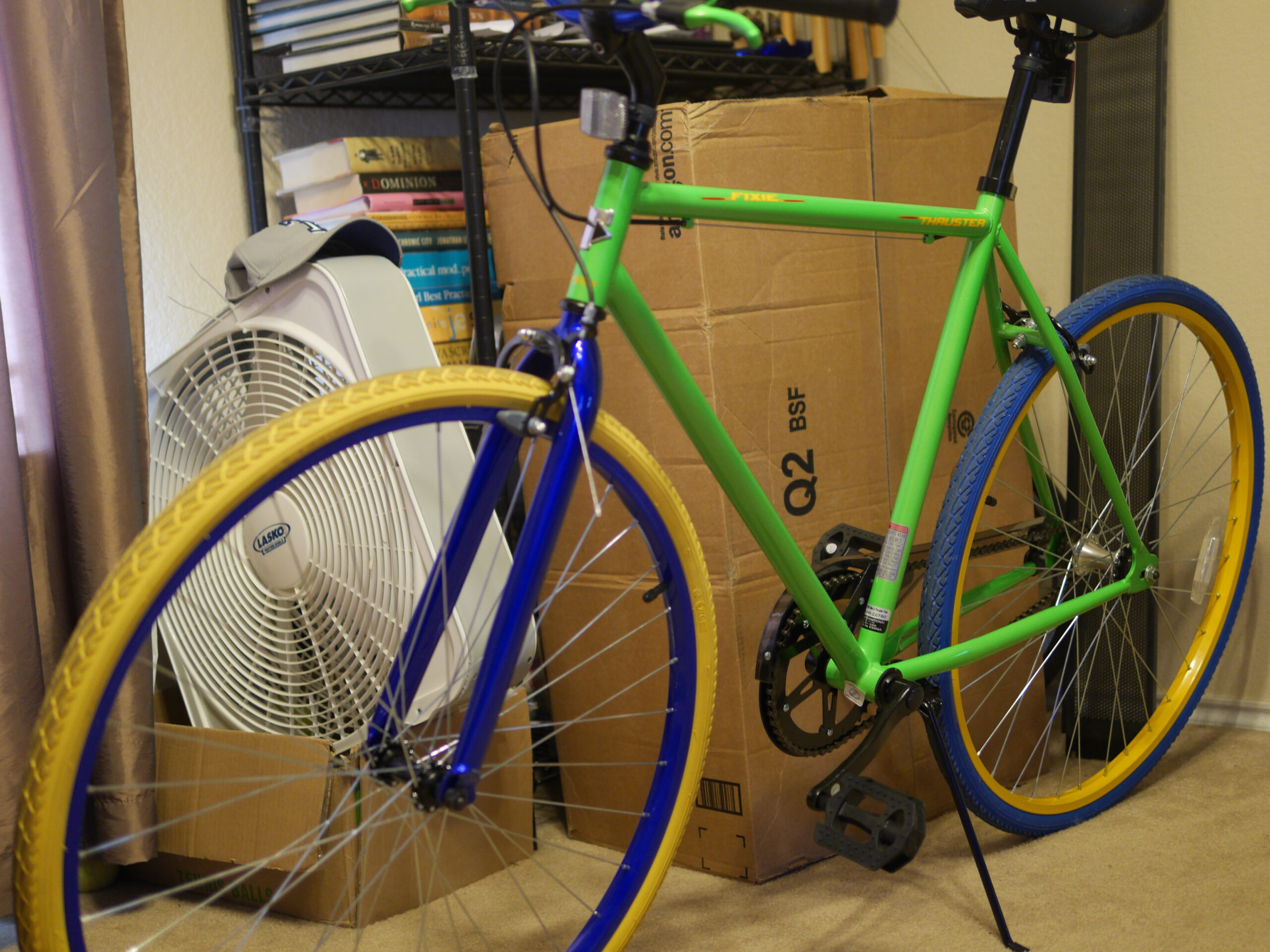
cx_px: 635
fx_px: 1834
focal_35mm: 50
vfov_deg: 29.1
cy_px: 476
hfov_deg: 38.2
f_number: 1.4
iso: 500
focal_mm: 25
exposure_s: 1/60
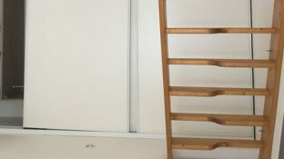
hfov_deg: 39.7
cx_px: 116
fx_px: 391
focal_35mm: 52
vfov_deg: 22.1
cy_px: 0
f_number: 2.4
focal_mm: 3.3
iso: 100
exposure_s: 1/33
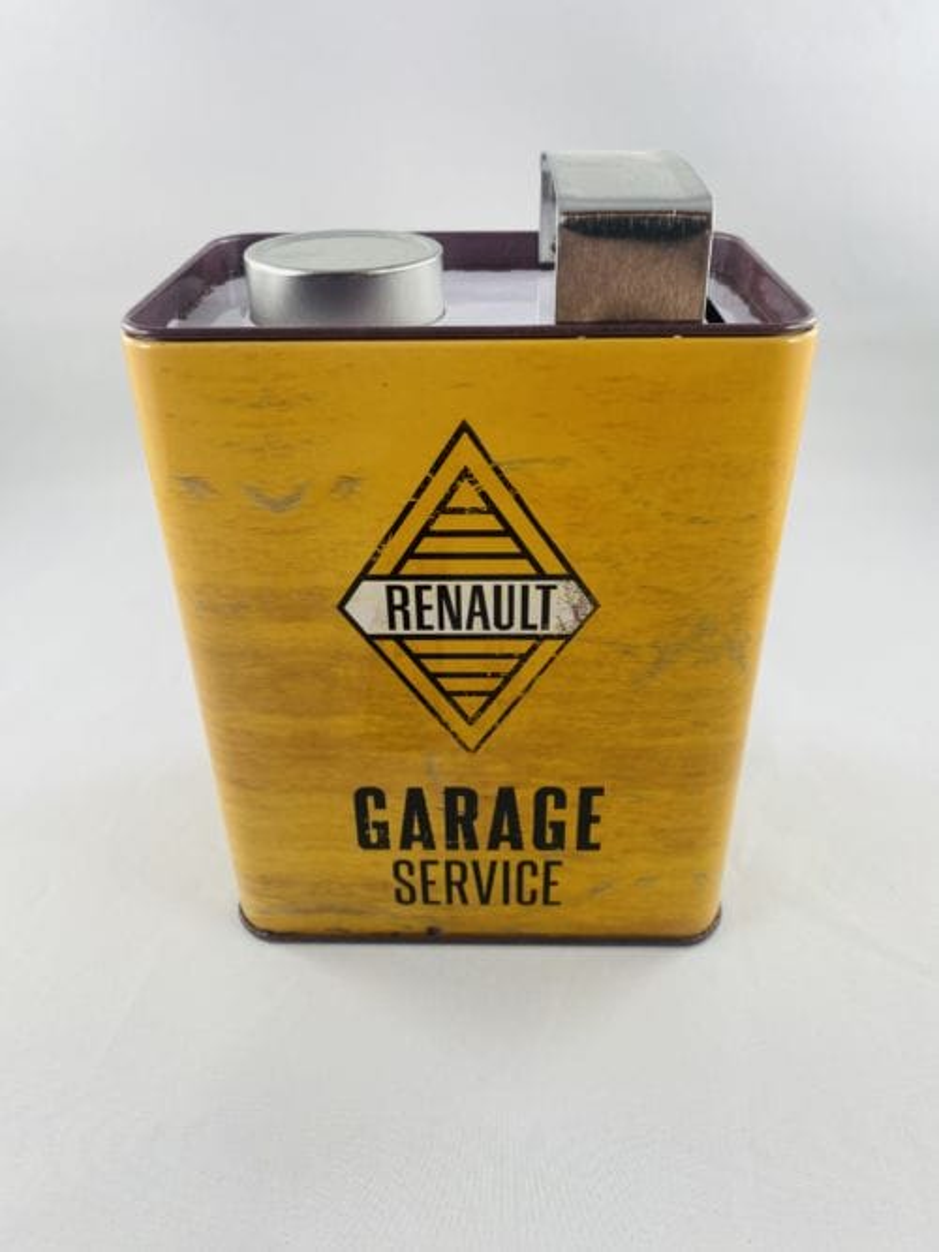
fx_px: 941
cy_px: 626
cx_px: 470
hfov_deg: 53.0
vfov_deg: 67.3
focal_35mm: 26
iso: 64
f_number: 1.8
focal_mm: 4.25
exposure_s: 1/100
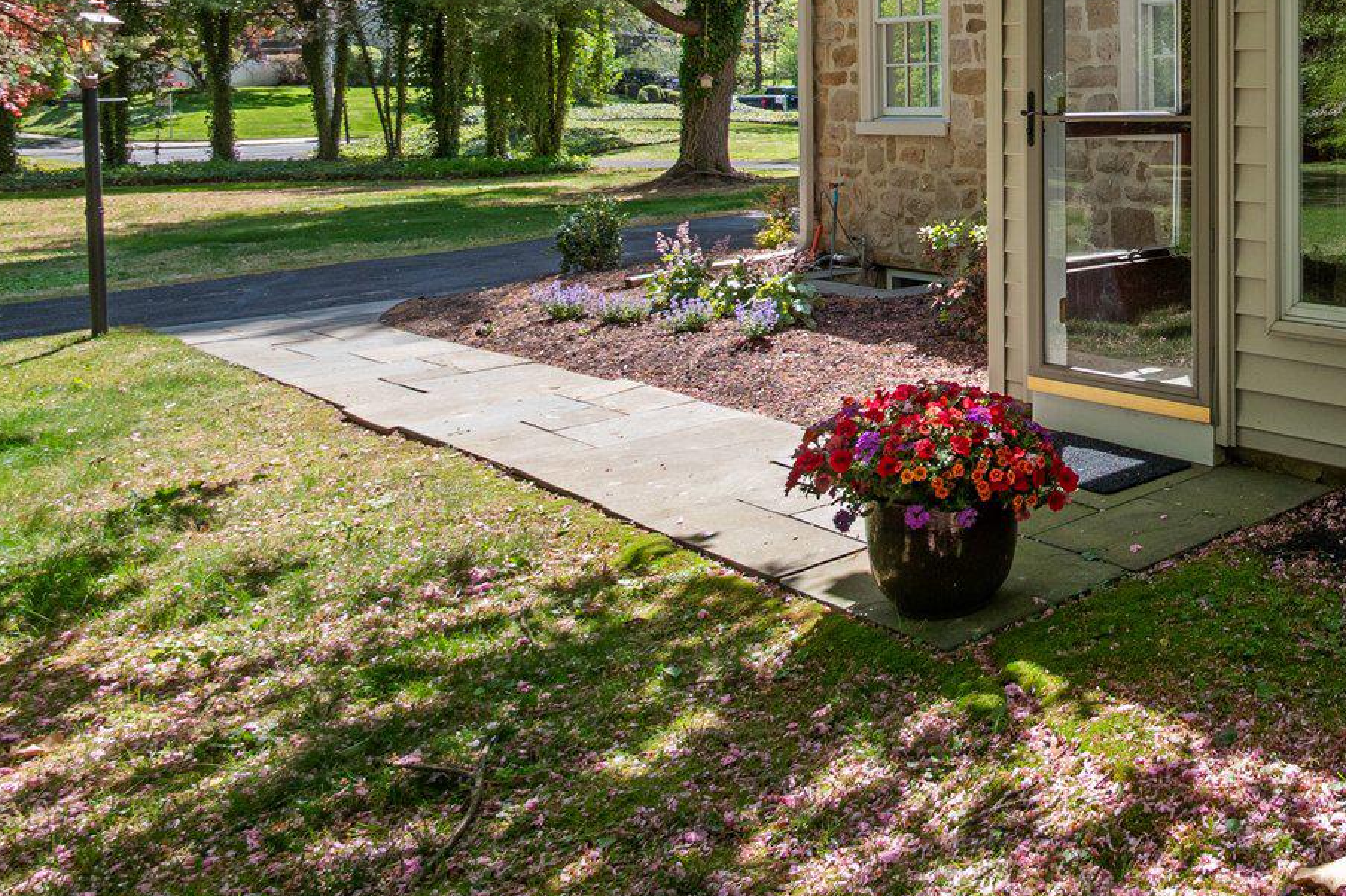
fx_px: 1233
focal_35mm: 33
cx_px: 1310
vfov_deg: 36.9
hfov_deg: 48.4
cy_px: 55
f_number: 4.5
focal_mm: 7
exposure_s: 1/160
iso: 200
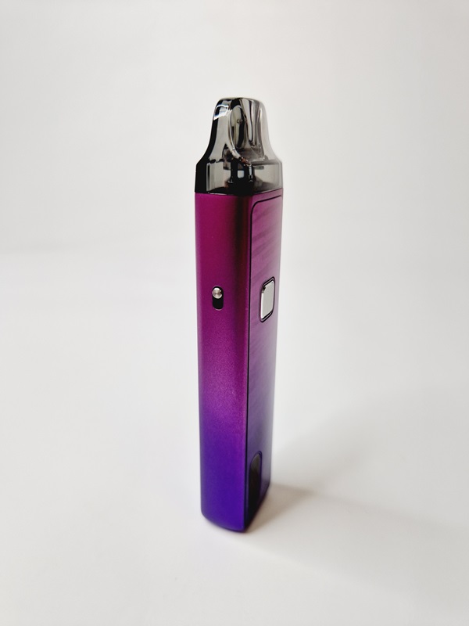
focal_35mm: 23
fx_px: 415
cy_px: 313
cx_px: 234
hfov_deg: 58.9
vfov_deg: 73.9
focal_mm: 5.4
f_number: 1.8
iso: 50
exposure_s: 1/133
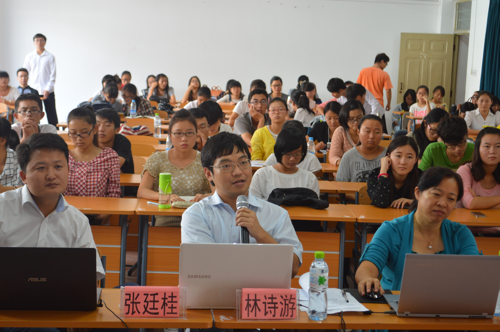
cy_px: 166
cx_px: 250
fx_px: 916
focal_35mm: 66
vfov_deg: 20.6
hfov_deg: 30.5
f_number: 5.3
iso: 400
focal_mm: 44
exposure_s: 1/25
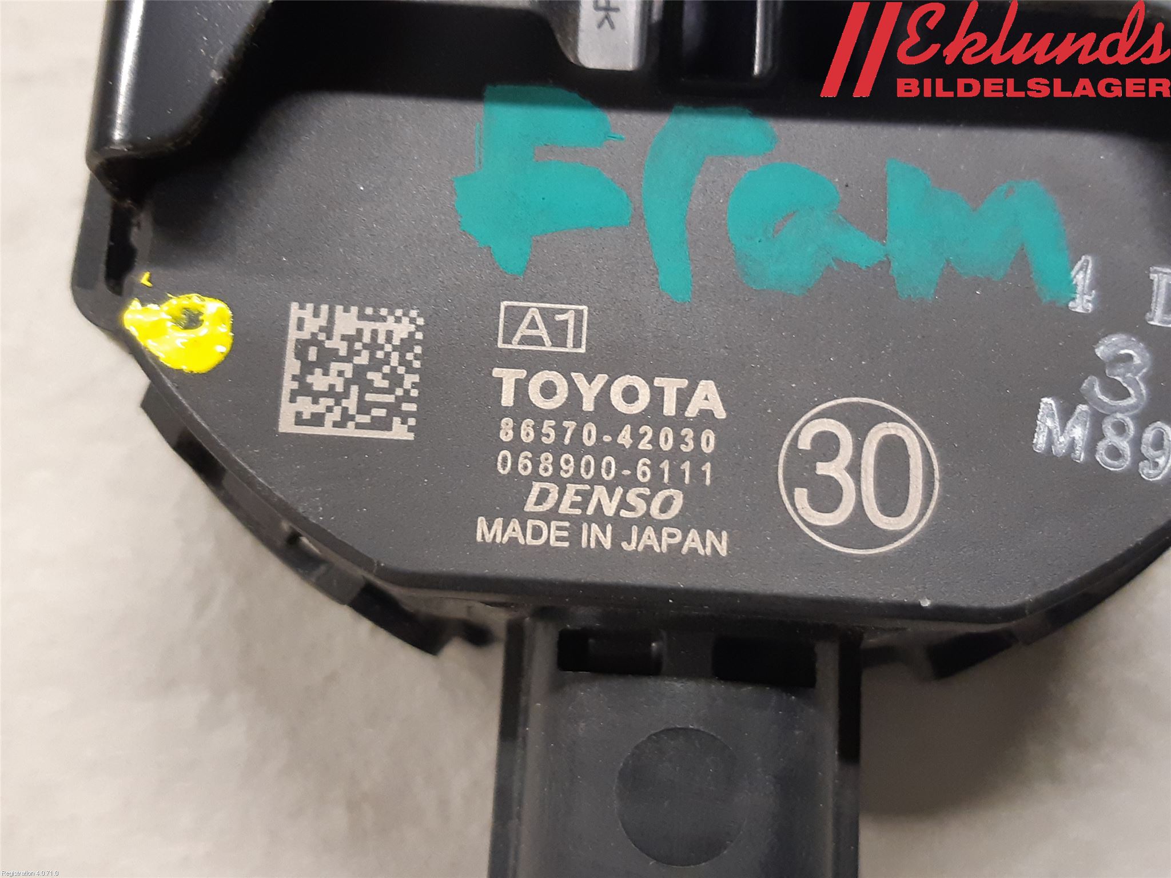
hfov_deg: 67.3
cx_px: 586
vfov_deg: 53.1
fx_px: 880
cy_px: 439
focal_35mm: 26
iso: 250
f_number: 1.7
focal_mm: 3.93
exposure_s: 1/50
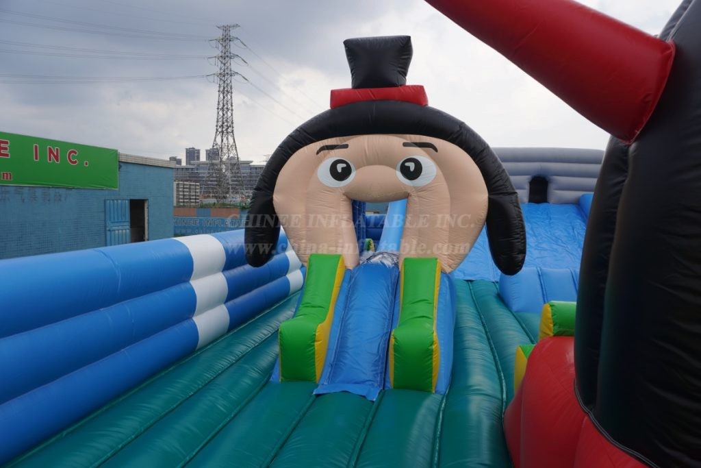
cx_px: 350
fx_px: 467
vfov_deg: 53.1
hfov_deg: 73.7
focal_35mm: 24
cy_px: 234
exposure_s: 1/320
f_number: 5
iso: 100
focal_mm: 16
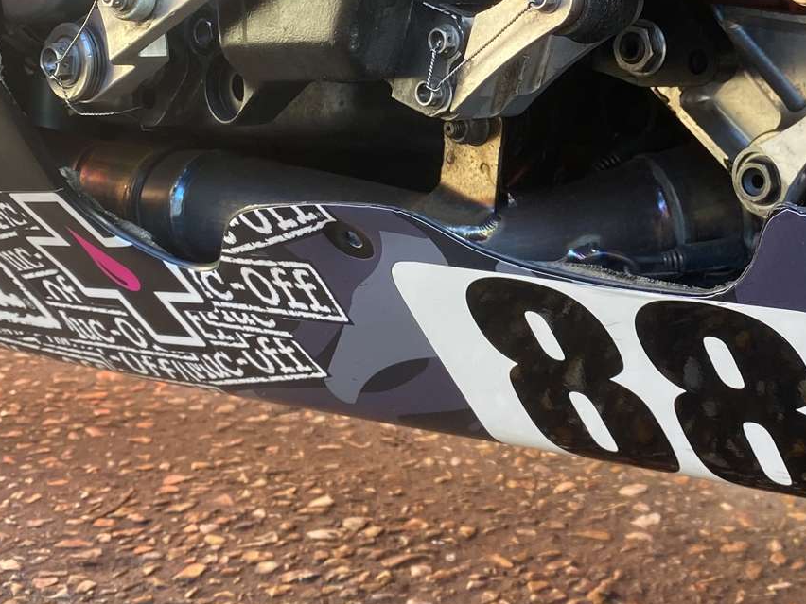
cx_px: 600
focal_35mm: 61
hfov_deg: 31.2
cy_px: 123
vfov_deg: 23.7
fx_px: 1420
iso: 80
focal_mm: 4.25
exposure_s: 1/121
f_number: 1.8
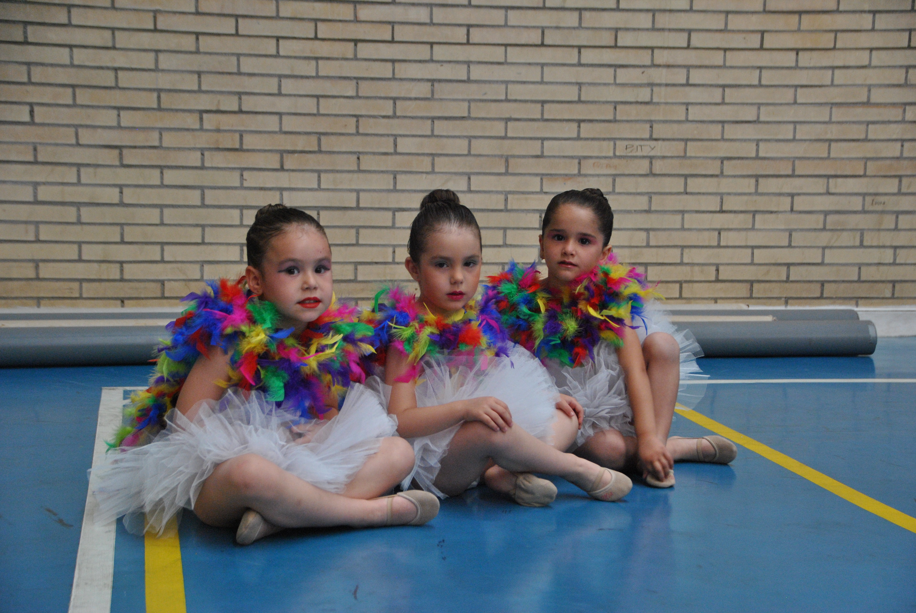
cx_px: 458
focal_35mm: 69
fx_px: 1758
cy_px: 306
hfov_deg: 29.2
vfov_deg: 19.8
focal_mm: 46
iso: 800
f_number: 4.8
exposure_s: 1/80
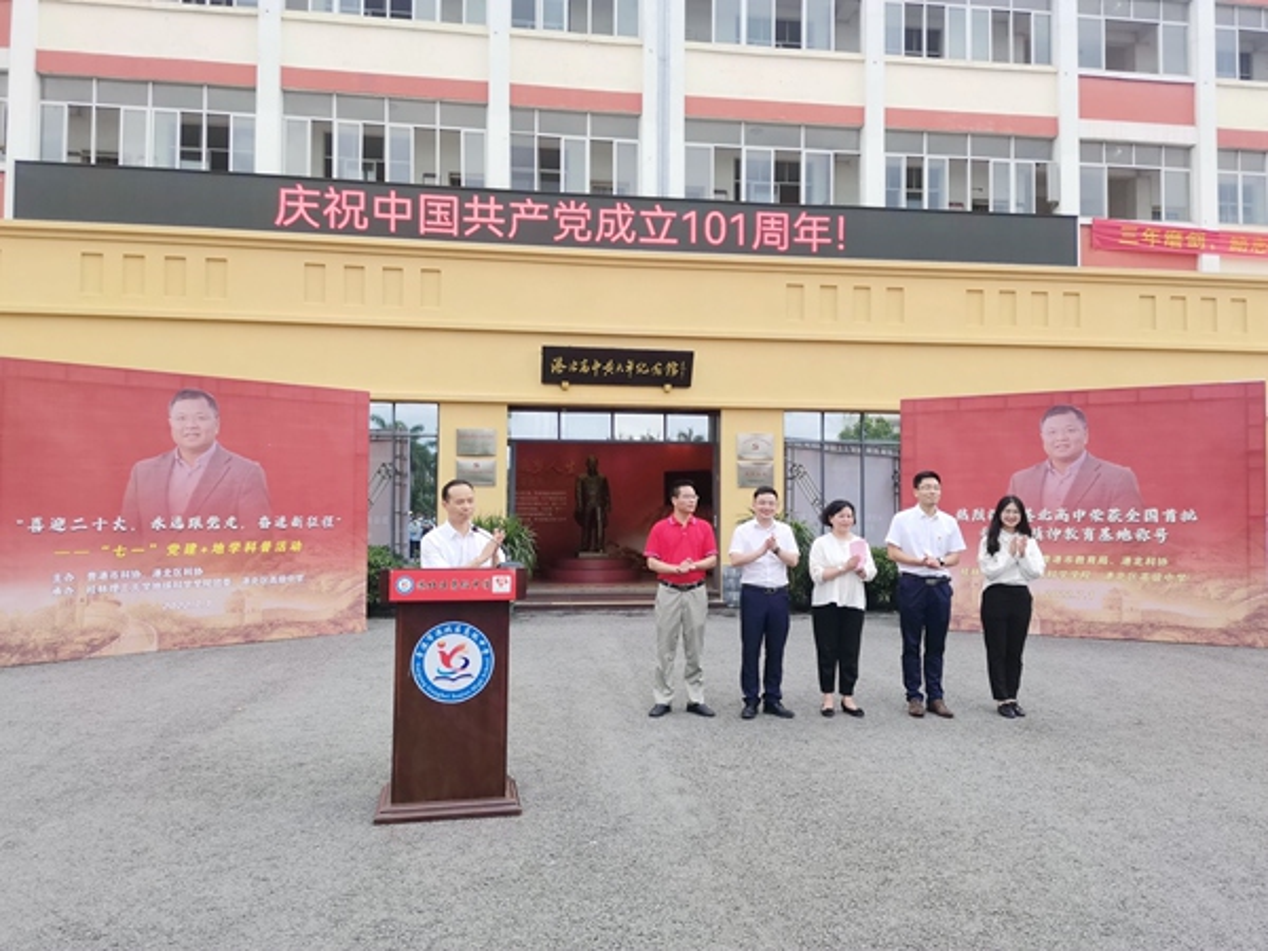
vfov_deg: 53.1
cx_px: 634
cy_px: 476
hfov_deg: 67.3
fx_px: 952
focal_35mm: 26
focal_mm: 4.75
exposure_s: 1/265
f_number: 1.8
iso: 50
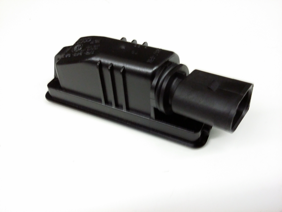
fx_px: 261
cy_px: 106
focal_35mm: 32
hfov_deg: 56.8
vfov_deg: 44.2
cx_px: 141
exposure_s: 1/15
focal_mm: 3.4
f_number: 2.4
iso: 250
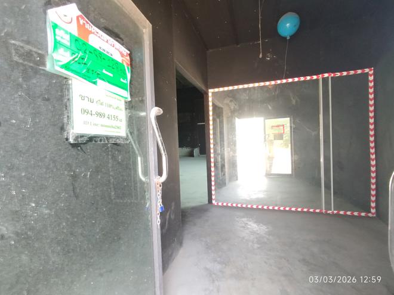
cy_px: 148
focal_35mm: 15
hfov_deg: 98.2
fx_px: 171
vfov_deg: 81.7
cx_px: 197
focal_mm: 1.65
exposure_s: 1/33
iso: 100
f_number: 2.2
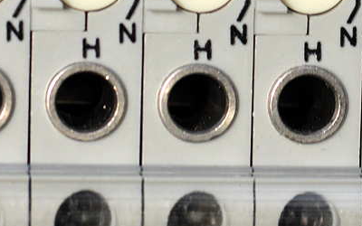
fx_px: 2371
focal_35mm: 240
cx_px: 150
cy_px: -23
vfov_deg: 5.4
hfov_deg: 8.7
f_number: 5
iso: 400
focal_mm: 35
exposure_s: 1/60
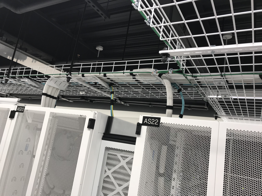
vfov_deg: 49.7
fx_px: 212
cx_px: 131
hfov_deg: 63.4
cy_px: 98
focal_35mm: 28
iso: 40
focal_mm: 3.99
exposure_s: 1/120
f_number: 1.8
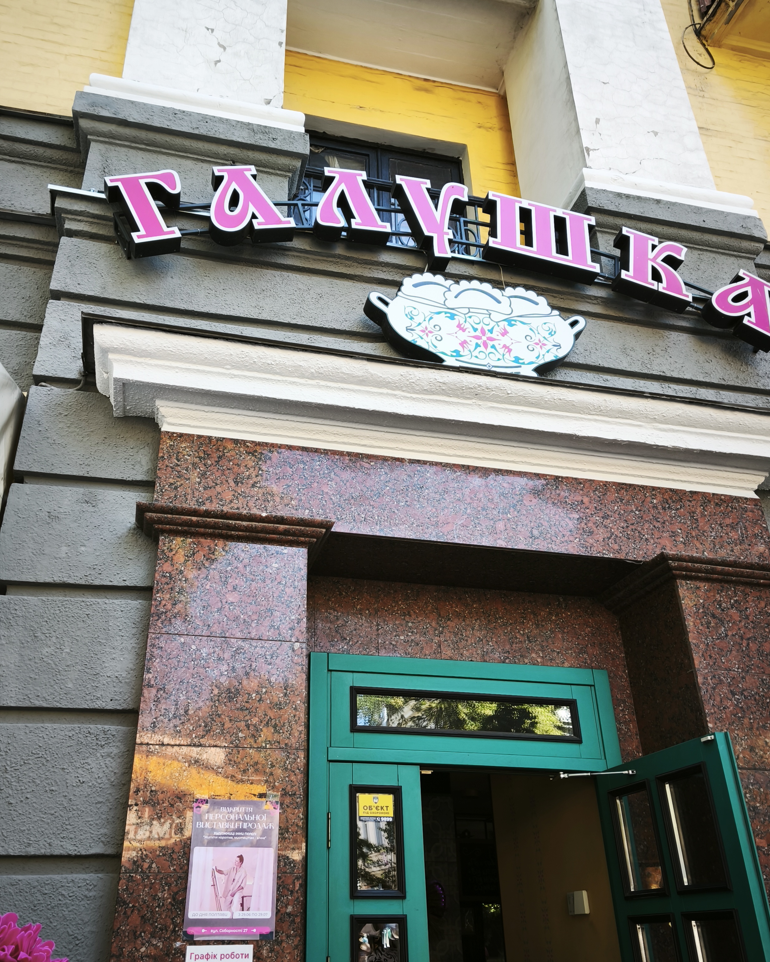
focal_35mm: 30
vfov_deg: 58.8
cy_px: 475
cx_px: 354
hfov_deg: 48.5
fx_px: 855
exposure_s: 1/112
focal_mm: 5.35
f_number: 1.7
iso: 80
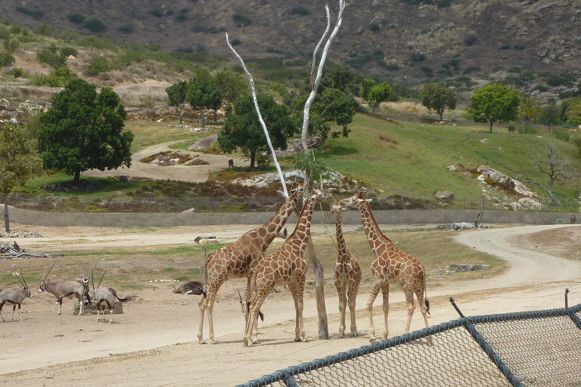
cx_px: 132
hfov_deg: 17.1
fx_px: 1920
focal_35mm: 119
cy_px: 224
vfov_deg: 11.5
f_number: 5.6
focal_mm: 11.9
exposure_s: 1/400
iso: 80
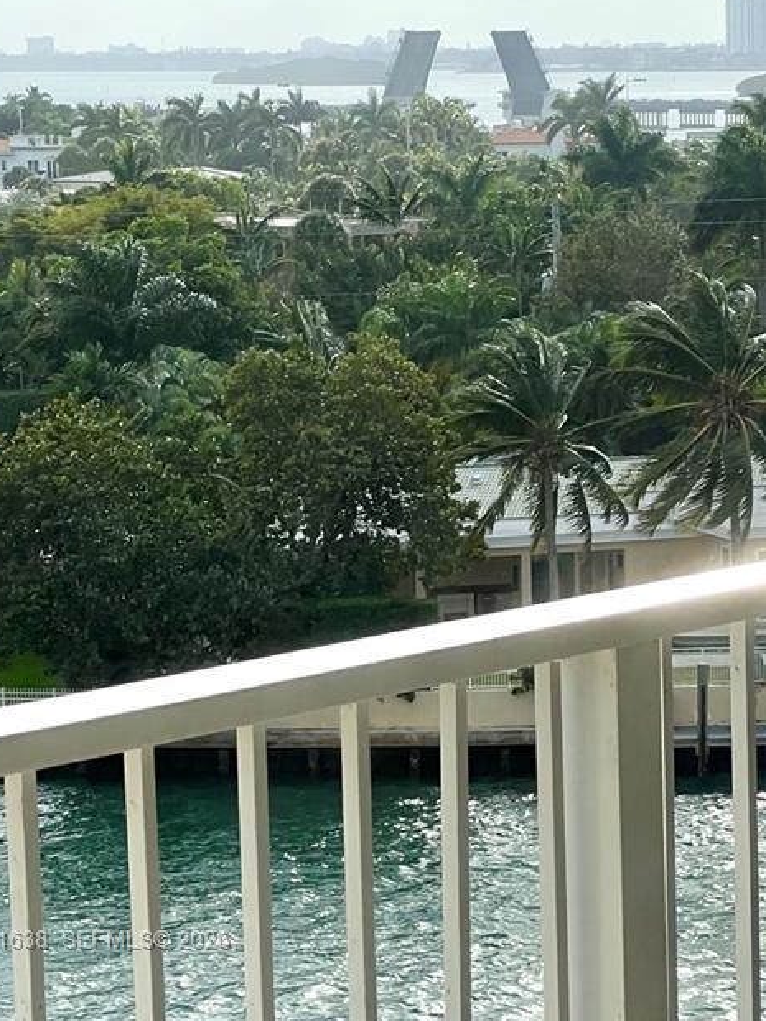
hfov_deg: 9.9
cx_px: 666
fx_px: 4396
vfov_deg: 13.1
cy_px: 942
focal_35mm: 149
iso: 32
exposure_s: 1/525
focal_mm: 9
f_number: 2.8
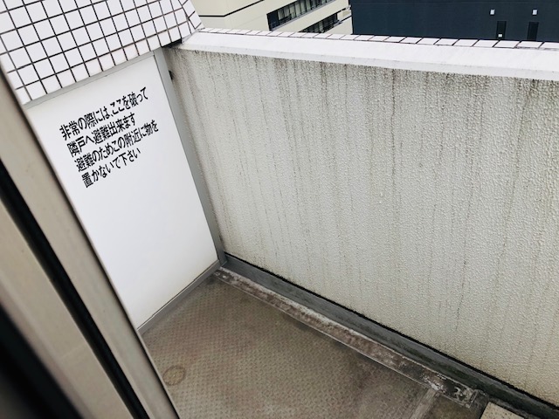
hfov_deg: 63.4
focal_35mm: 28
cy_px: 210
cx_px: 280
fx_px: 452
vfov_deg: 49.7
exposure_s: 1/286
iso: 20
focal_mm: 3.99
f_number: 1.8
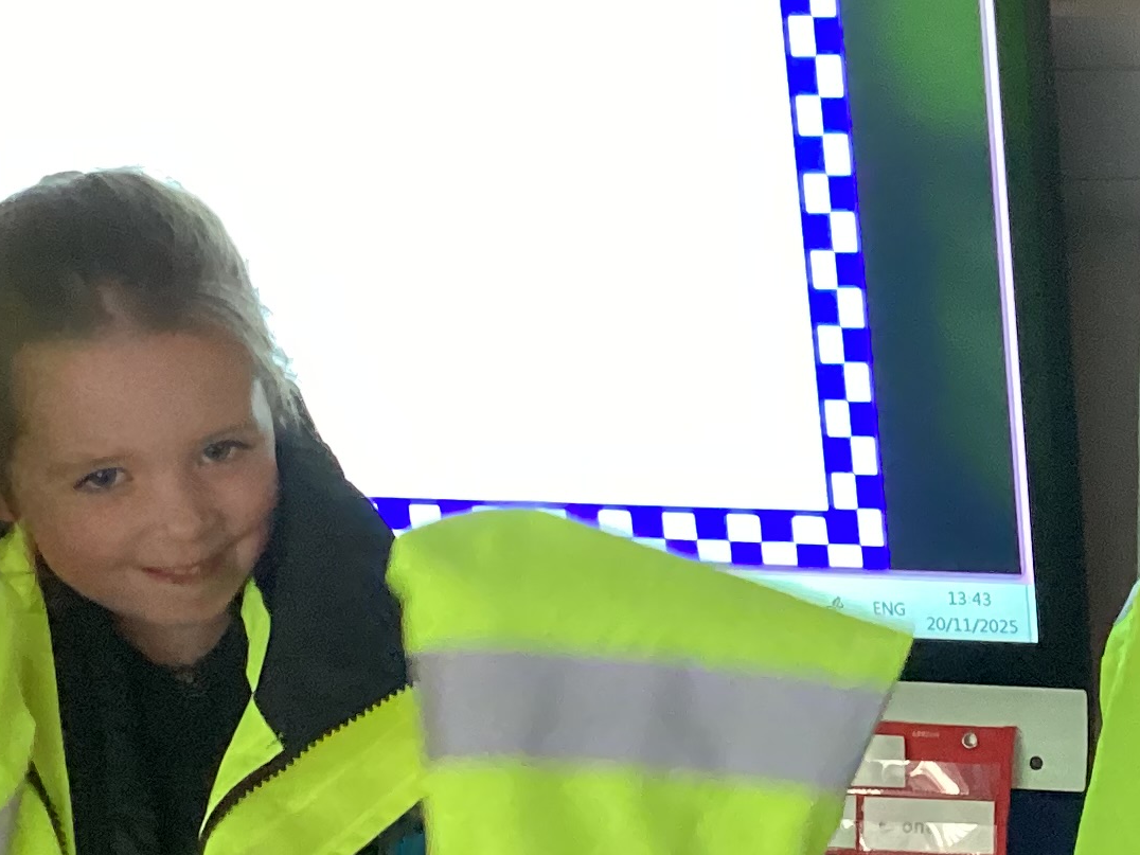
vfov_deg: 15.7
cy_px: 533
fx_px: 3096
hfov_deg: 20.4
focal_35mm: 94
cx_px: 1056
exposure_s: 1/33
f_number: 2.4
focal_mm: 3.3
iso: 250
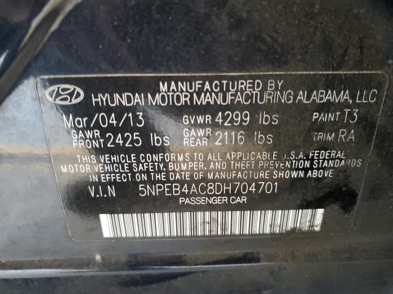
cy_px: 147
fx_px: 295
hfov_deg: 67.3
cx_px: 196
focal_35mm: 26
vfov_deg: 53.1
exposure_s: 1/24
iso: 336
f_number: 1.5
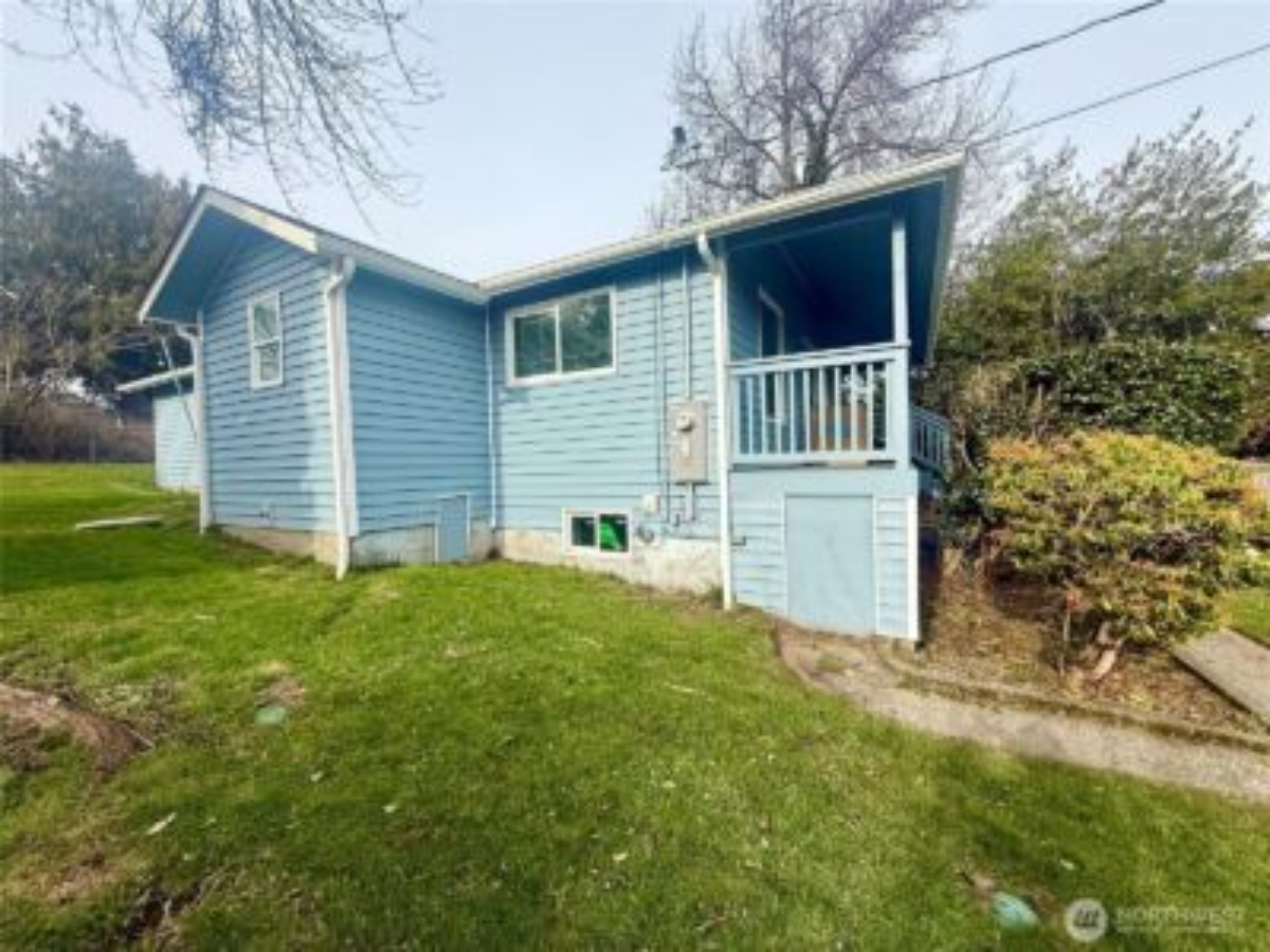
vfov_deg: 85.7
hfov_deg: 102.1
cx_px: 635
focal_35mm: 14
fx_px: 514
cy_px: 476
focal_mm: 2.22
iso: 50
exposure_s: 1/1285
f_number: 2.2
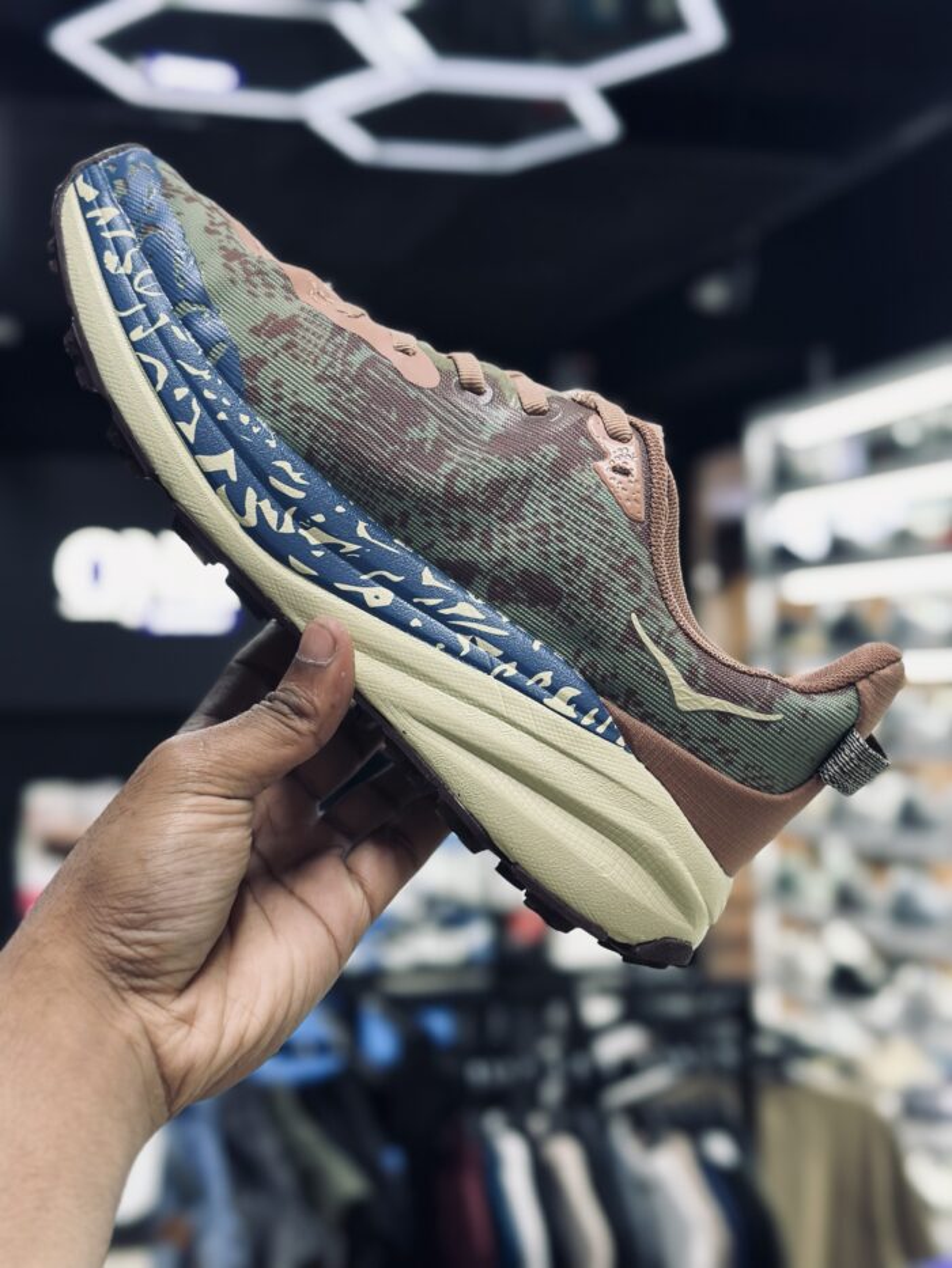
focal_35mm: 48
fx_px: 1760
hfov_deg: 30.3
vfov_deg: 39.7
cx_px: 476
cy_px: 634
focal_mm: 6.86
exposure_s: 1/100
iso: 125
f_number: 1.78
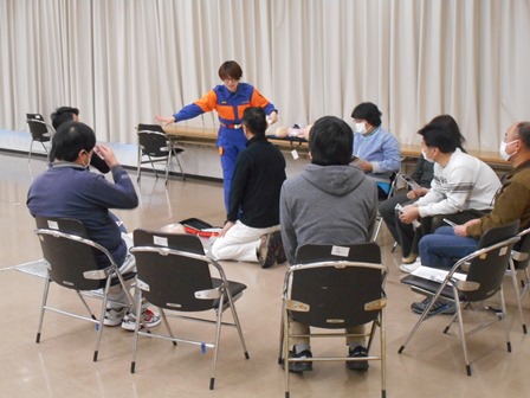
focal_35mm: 51
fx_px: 781
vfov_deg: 28.6
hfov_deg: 37.5
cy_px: 199
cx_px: 265
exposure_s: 1/25
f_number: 4.9
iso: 800
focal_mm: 9.1
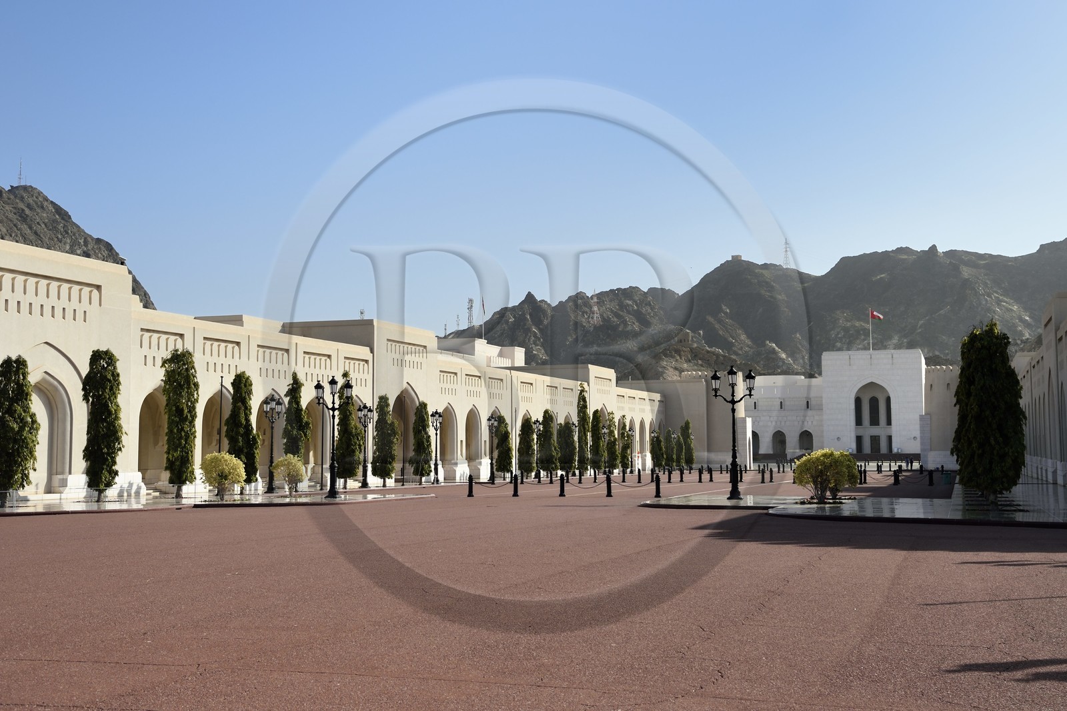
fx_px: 1304
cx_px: 534
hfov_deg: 44.5
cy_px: 356
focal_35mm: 44
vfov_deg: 30.5
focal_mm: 44
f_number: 8
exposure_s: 1/800
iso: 200
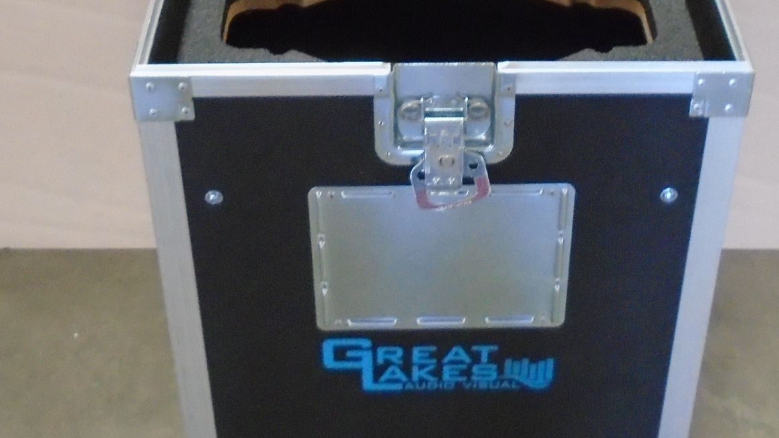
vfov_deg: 18.8
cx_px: 460
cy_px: 33
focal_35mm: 63
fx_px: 1302
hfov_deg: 33.2
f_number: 3.2
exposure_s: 1/50
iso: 500
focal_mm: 4.6
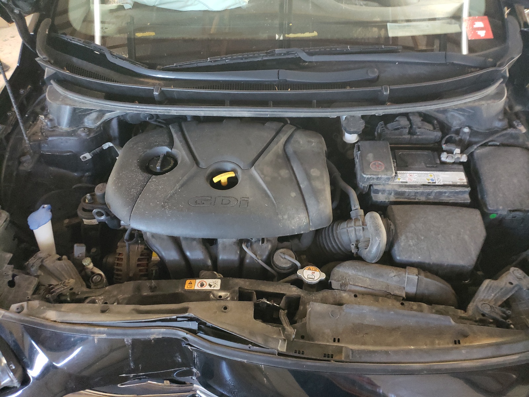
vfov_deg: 53.1
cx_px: 264
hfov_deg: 67.3
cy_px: 198
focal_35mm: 26
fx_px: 397
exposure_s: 1/24
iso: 454
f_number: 1.5
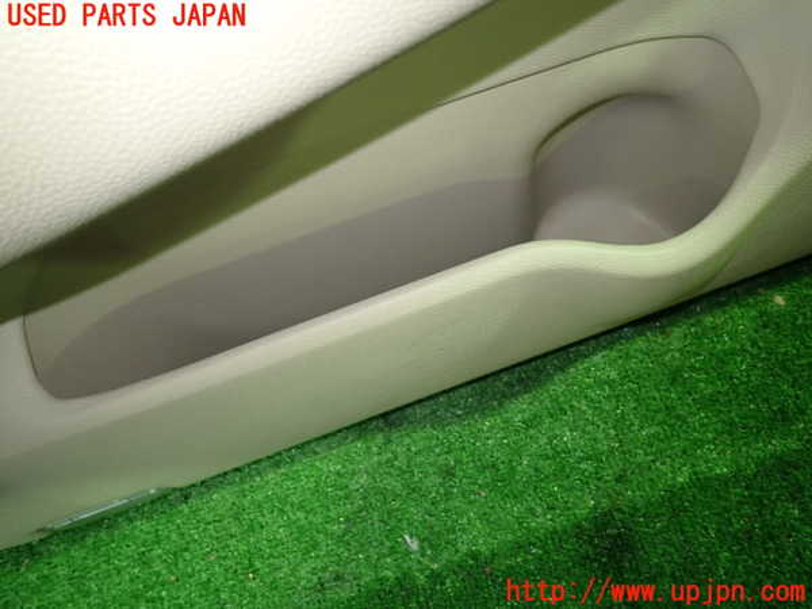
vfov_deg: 54.9
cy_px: 304
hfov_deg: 69.4
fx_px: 586
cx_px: 406
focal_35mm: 25
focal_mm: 4.5
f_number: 2
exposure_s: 1/30
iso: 320
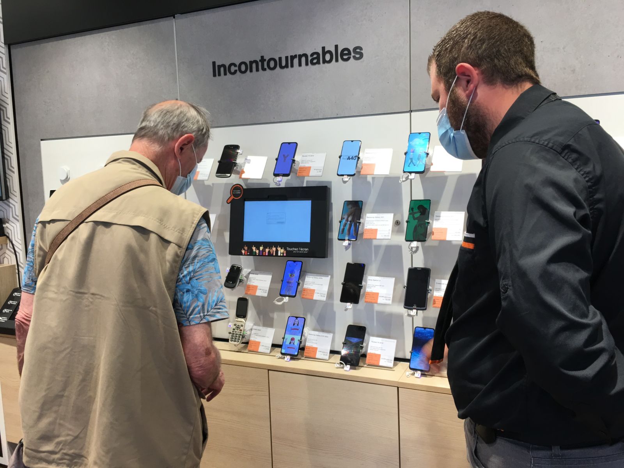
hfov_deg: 61.7
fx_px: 523
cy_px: 234
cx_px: 312
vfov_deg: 48.2
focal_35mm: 29
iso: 25
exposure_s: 1/33
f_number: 2.2
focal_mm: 4.15
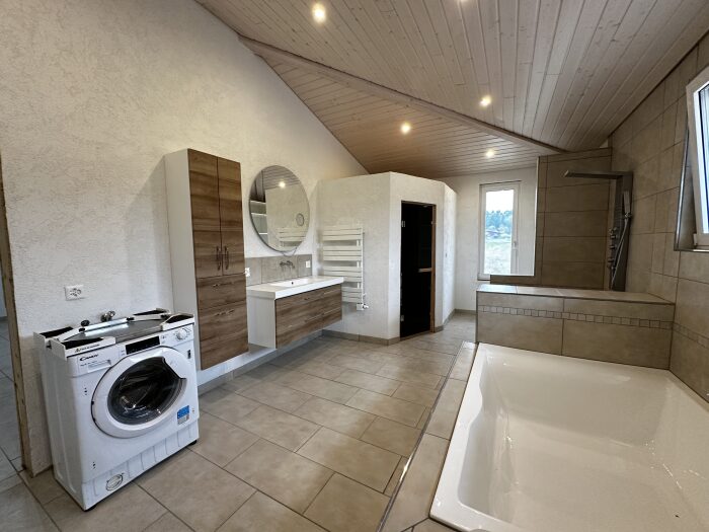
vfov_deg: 85.7
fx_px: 287
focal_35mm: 14
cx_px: 354
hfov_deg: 102.1
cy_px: 266
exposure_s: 1/100
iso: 250
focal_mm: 2.22
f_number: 2.2
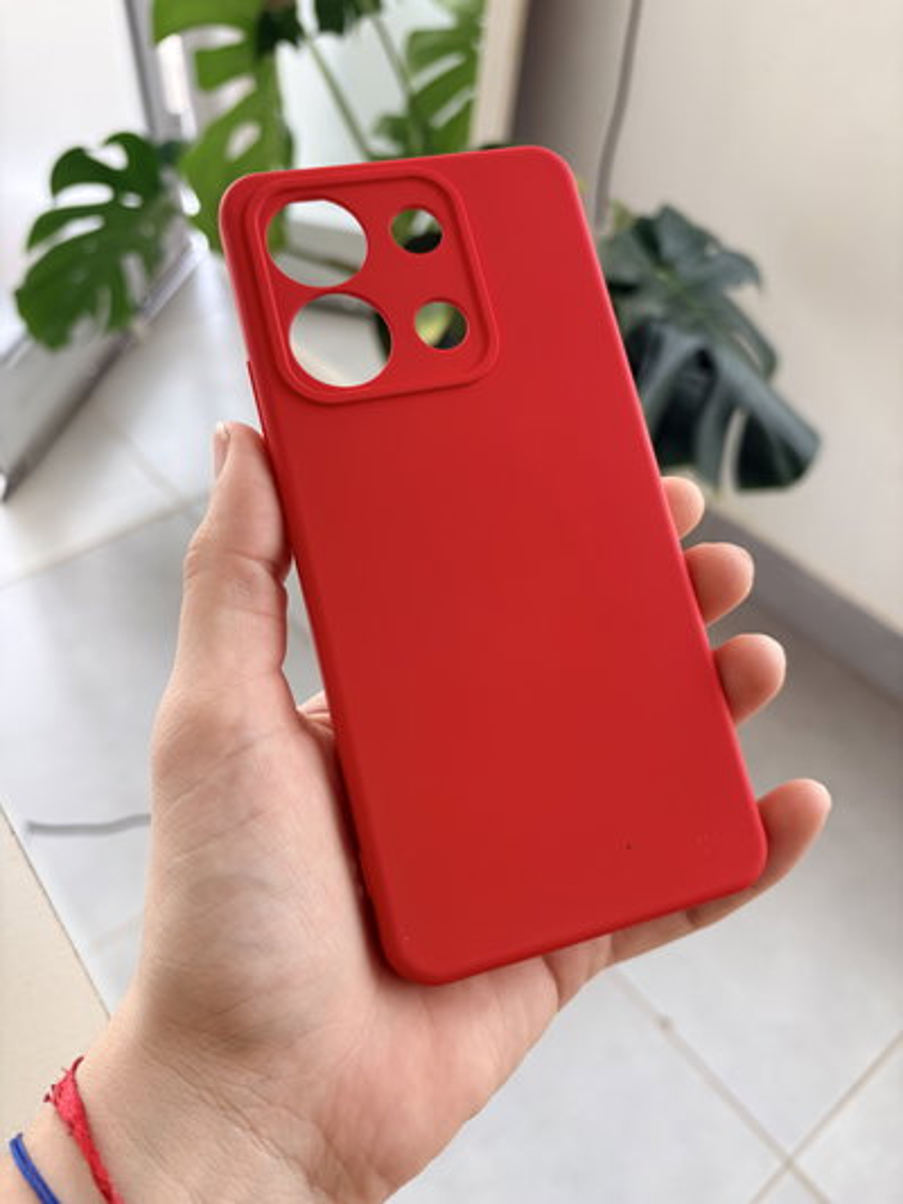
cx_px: 452
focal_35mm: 26
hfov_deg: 53.1
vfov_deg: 67.3
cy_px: 602
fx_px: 904
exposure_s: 1/121
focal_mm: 5.96
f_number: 1.6
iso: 80
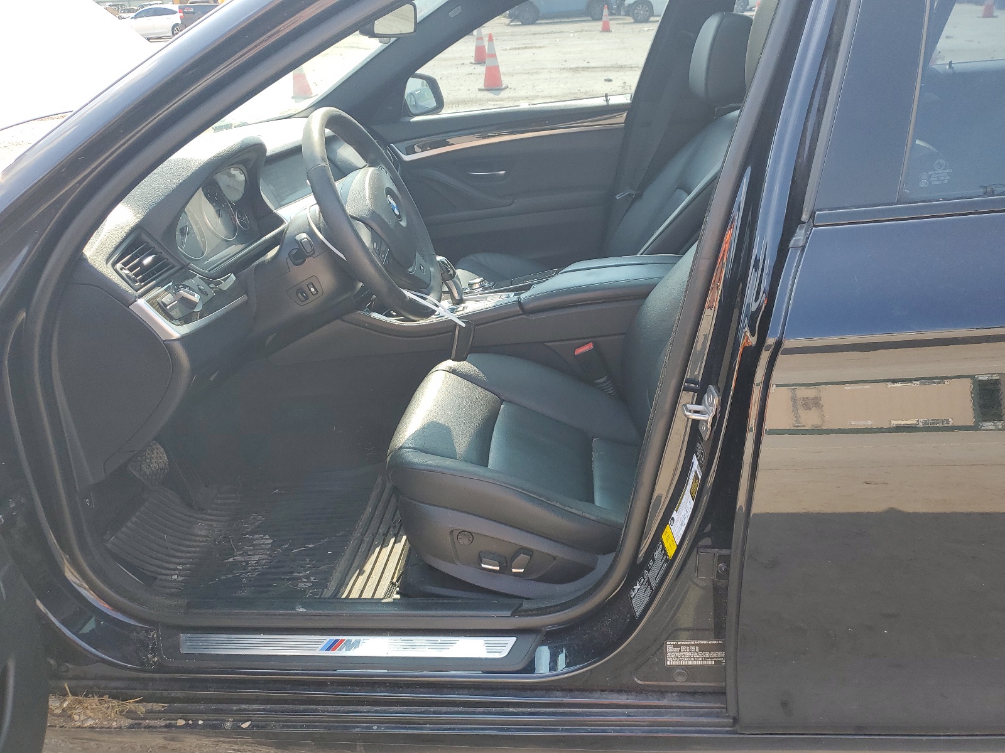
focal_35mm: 26
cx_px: 502
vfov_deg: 53.1
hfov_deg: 67.3
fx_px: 755
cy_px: 376
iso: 50
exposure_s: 1/625
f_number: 1.5
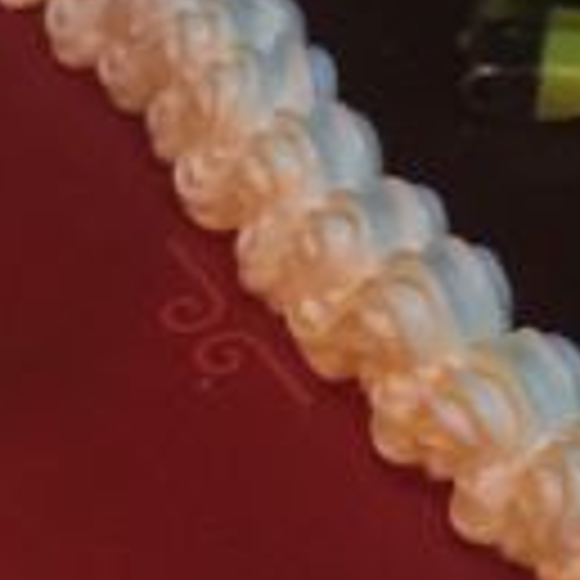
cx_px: -526
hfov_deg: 11.5
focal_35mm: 139
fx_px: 2635
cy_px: 834
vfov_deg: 12.1
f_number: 2.2
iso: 125
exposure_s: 1/17
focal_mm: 4.15
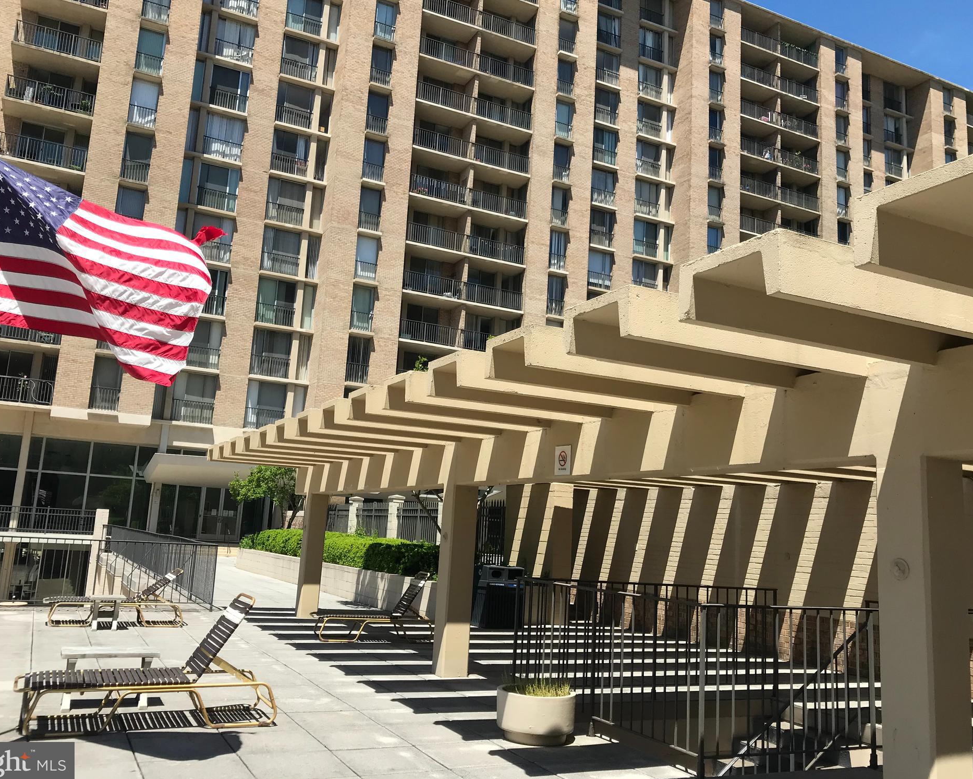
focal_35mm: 30
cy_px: 384
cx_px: 478
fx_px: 864
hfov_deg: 58.8
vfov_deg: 48.5
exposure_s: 1/2179
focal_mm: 3.99
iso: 20
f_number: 1.8
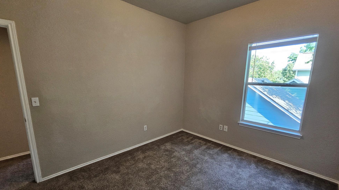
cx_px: 162
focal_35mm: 15
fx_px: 135
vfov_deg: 70.3
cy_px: 106
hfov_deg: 102.9
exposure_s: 1/60
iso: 200
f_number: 2.2
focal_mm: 2.2
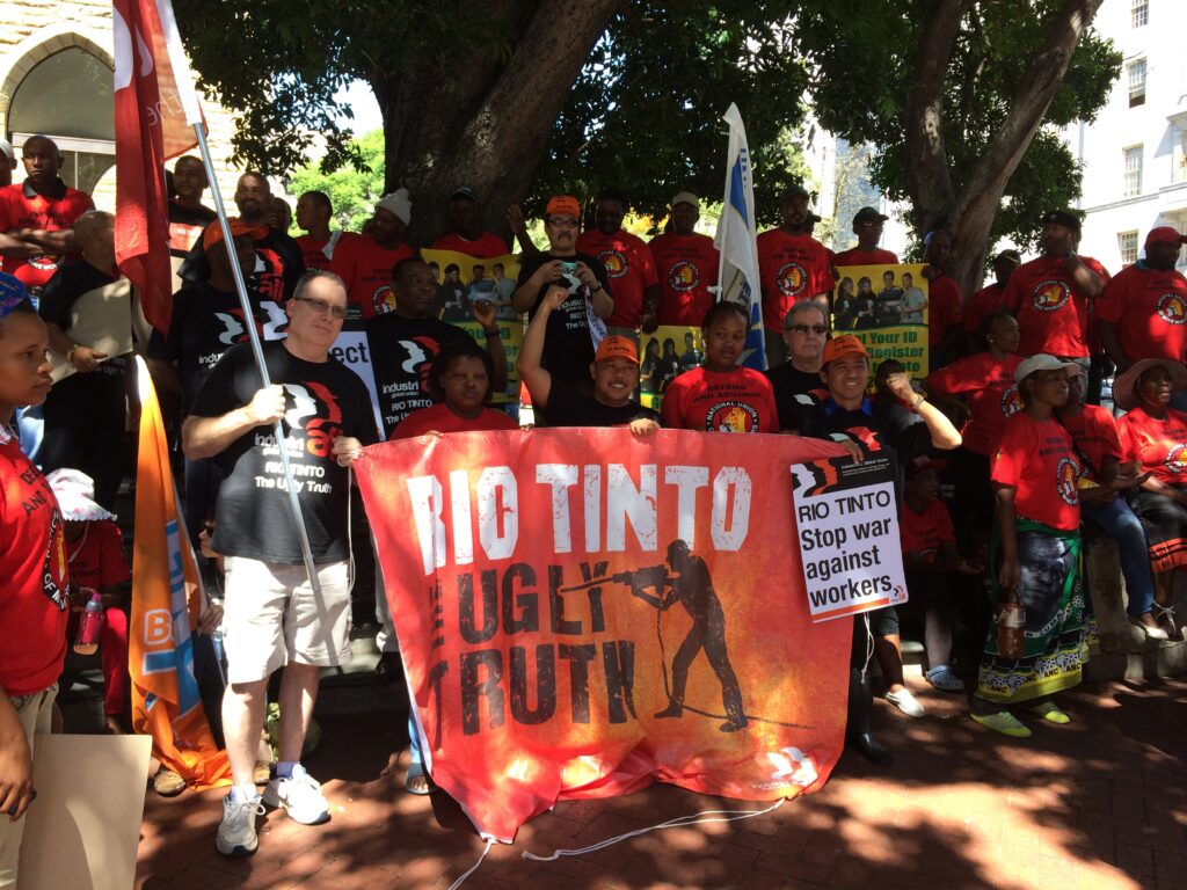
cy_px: 445
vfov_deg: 46.8
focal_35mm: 30
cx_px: 594
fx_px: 1029
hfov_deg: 60.0
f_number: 2.2
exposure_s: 1/227
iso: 32
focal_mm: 4.12
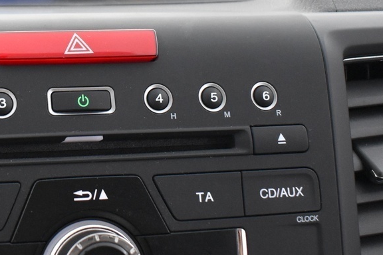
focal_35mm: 76
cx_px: 15
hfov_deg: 25.5
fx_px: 808
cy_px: 70
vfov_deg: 17.9
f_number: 3.5
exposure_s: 1/30
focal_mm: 18
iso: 2200
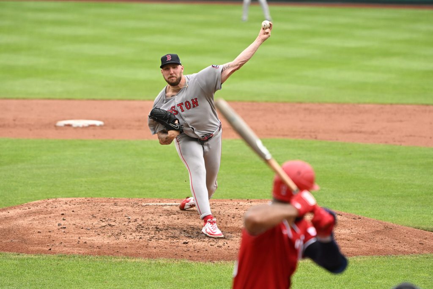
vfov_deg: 3.8
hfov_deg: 5.7
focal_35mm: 360
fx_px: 4330
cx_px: 216
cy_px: 144
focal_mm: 240
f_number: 4
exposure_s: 1/2000
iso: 800
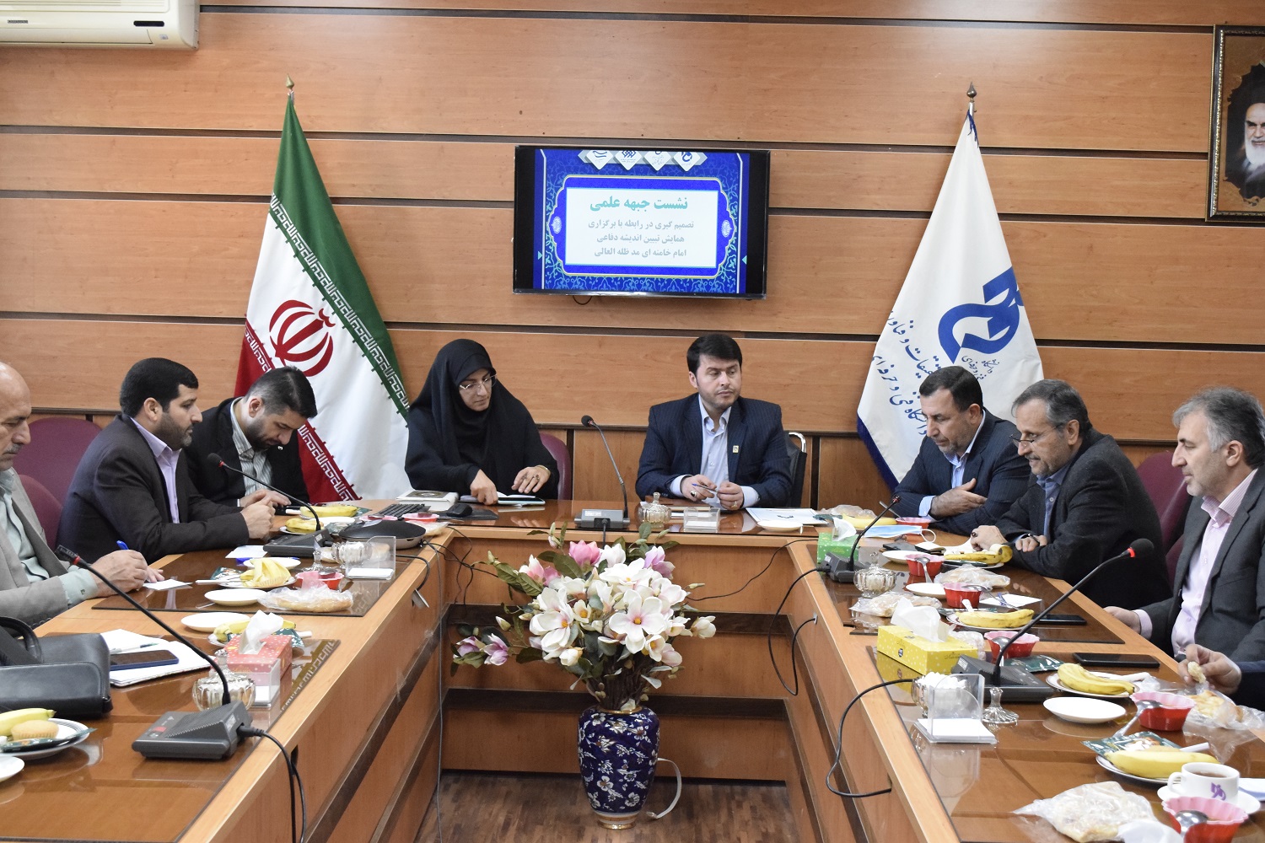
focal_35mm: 45
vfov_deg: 29.9
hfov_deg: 43.6
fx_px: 1581
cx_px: 632
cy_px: 422
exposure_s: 1/200
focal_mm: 30
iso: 5000
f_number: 7.1
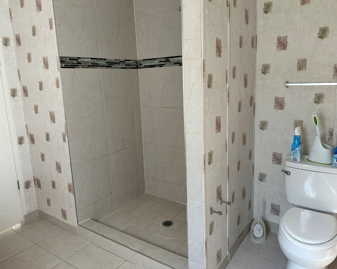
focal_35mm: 26
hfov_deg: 66.0
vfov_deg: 54.9
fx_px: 259
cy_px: 130
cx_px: 166
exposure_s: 1/121
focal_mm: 6.86
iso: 125
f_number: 1.78
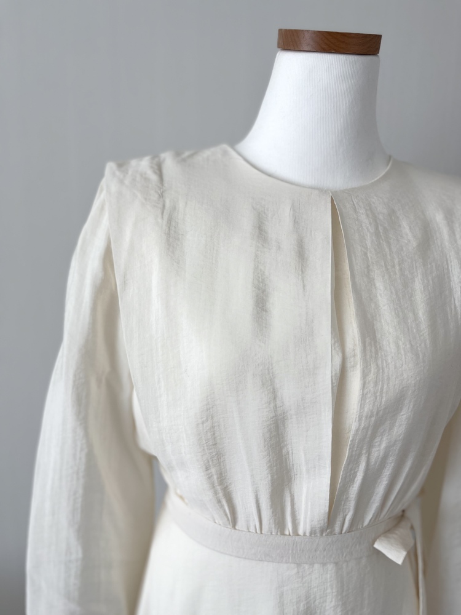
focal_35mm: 26
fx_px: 462
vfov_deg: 67.3
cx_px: 230
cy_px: 308
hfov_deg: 53.1
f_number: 1.6
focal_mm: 5.1
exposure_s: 1/154
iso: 40
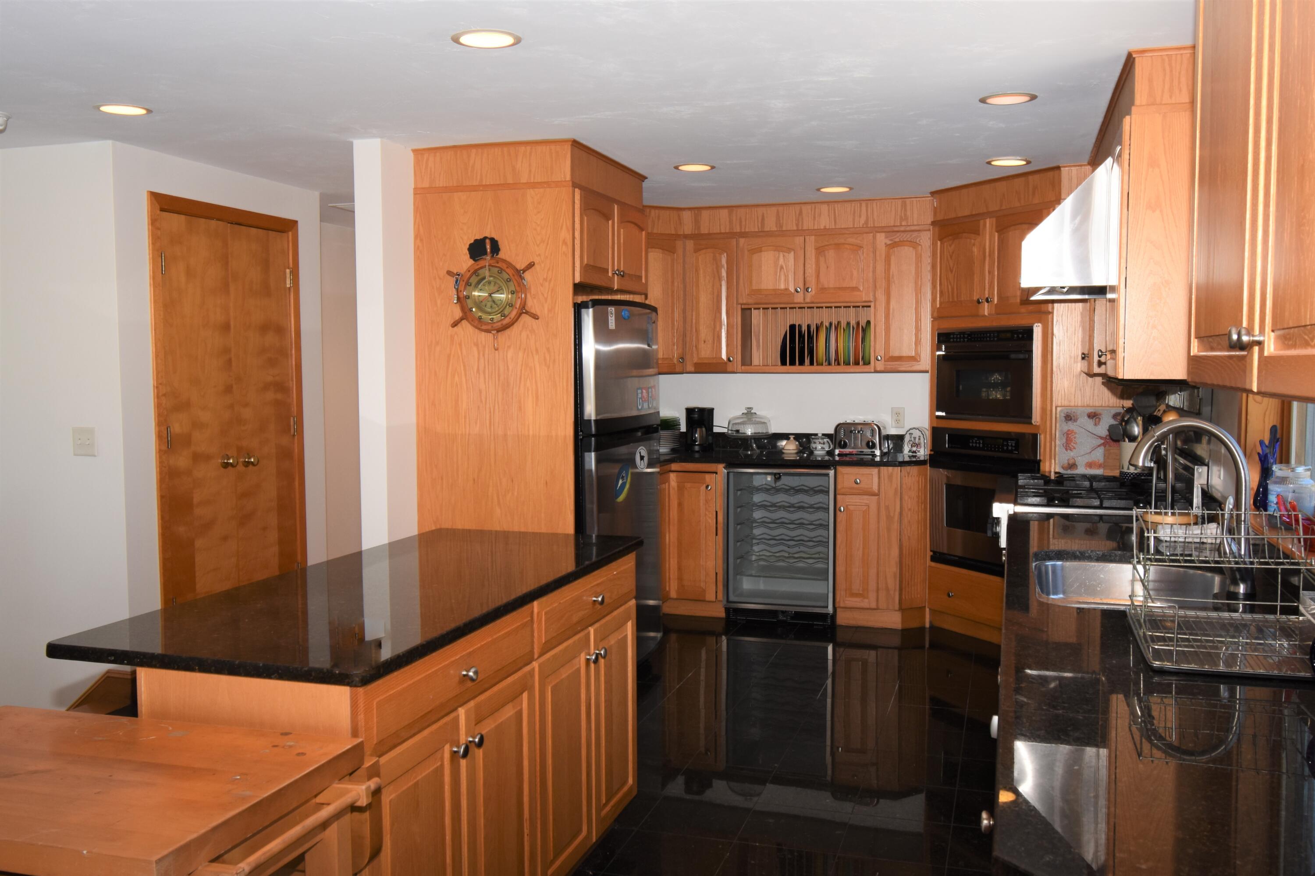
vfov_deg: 43.6
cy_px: 438
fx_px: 1096
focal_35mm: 30
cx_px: 658
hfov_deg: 61.9
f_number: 5.6
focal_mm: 20
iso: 400
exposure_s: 1/80
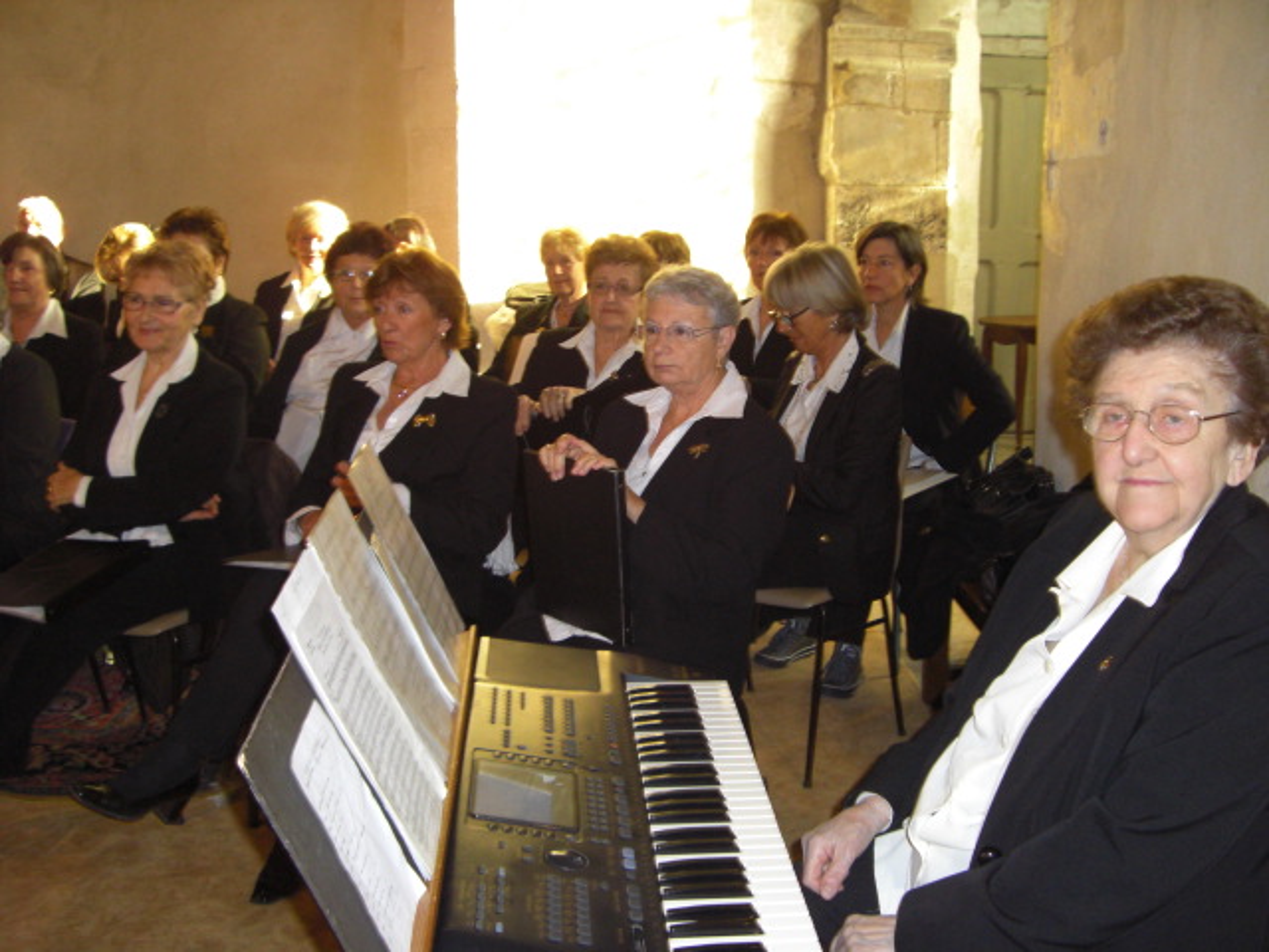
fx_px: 1393
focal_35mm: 38
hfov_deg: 49.0
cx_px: 634
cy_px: 476
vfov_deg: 37.7
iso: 200
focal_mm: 6.2
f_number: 2.7
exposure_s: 1/60
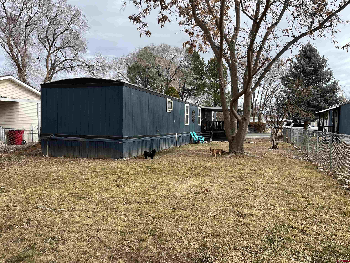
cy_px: 132
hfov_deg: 67.3
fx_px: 263
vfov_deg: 53.1
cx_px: 175
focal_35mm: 26
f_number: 1.6
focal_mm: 5.1
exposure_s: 1/2309
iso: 50
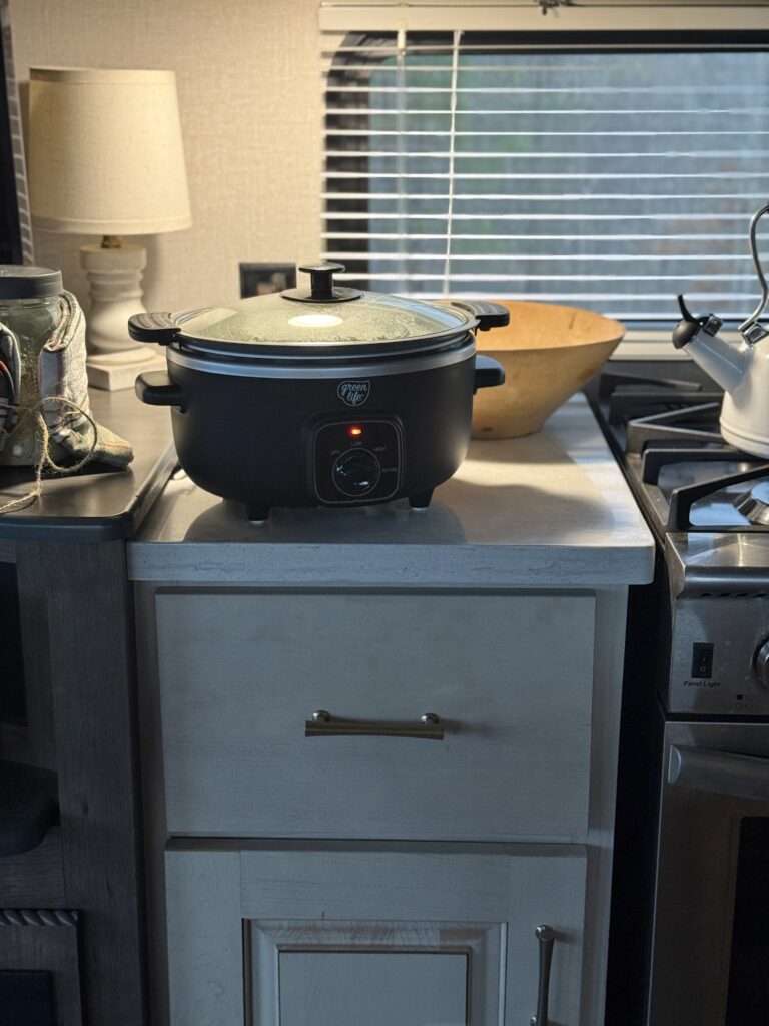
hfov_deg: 30.3
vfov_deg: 39.7
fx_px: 1422
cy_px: 513
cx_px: 384
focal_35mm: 48
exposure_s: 1/60
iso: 200
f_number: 1.78
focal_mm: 6.76
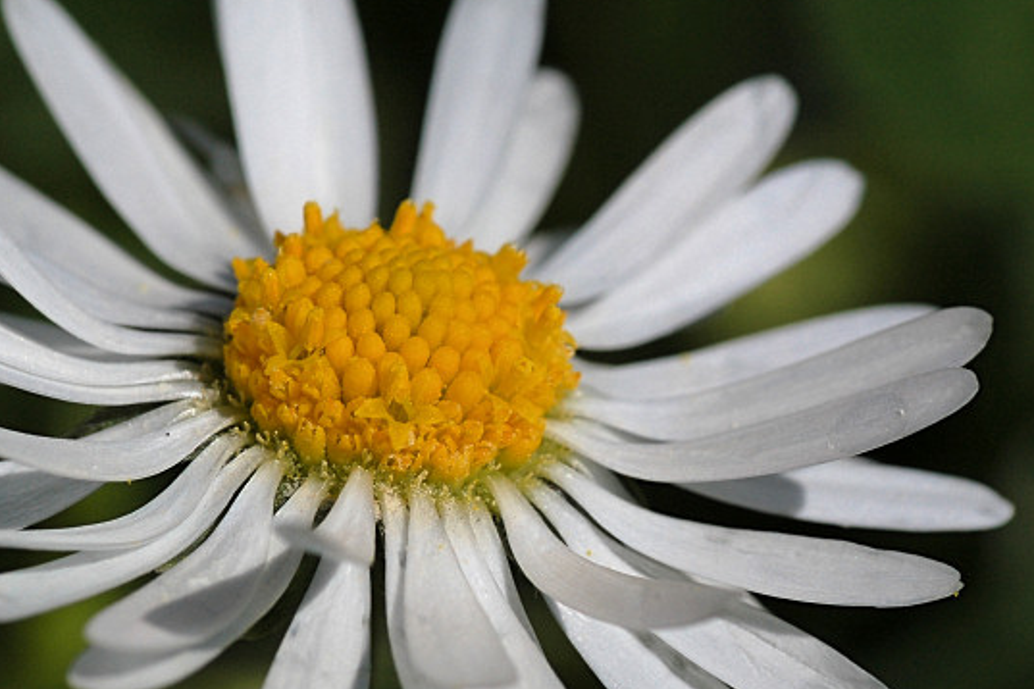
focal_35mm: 201
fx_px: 5773
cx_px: 424
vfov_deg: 6.8
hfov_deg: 10.2
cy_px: 376
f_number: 20
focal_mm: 90
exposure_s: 1/640
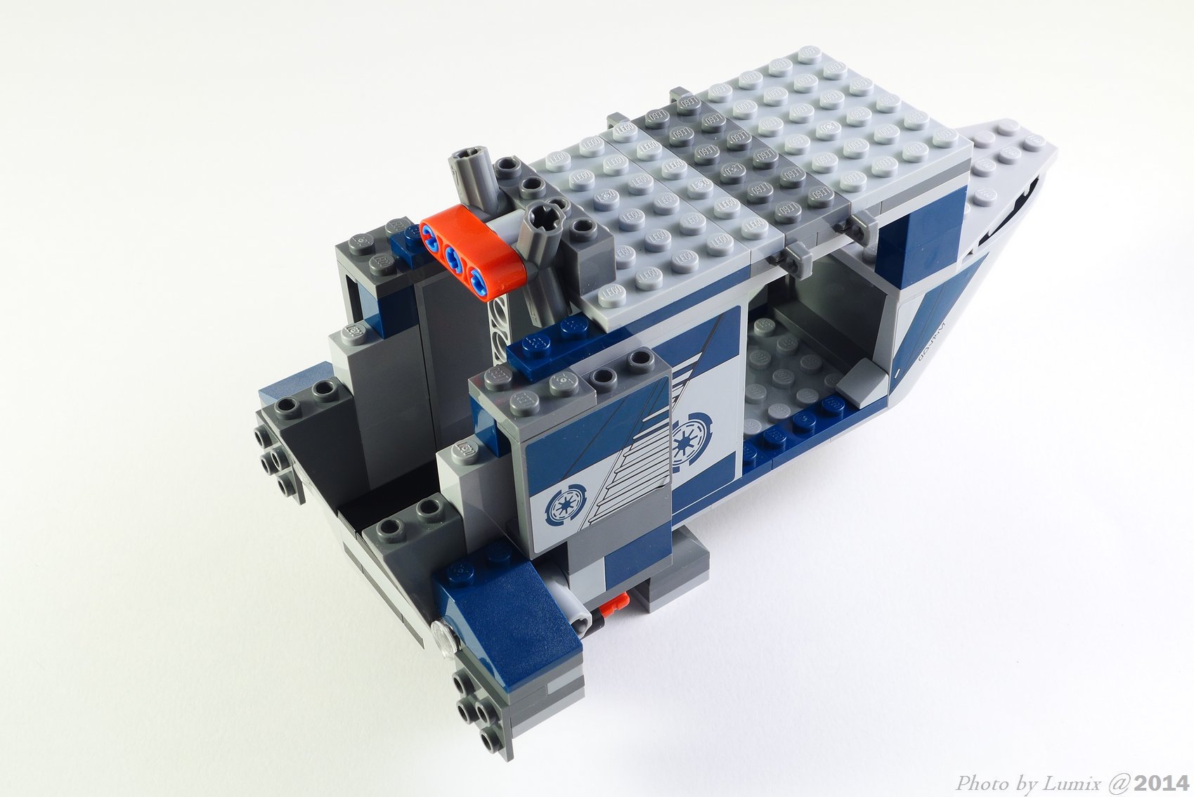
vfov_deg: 27.0
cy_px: 398
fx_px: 1659
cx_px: 597
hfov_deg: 39.6
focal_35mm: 50
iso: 80
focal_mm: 9.8
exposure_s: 1/1.6
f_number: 4.5
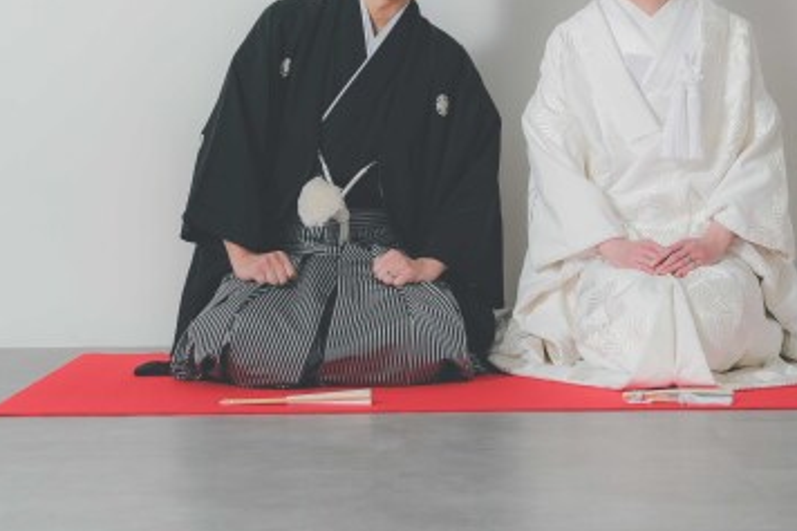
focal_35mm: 99
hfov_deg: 20.6
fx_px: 2191
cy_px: -21
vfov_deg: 13.6
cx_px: 513
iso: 160
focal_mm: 29.2
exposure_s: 1/125
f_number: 4
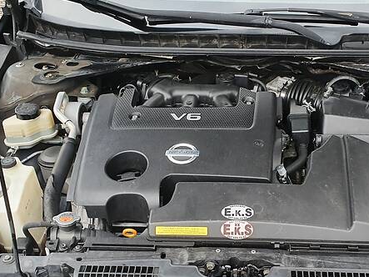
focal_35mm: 47
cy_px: 196
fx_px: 501
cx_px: 233
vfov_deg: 30.5
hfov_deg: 40.1
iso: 80
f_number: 2.4
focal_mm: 4.3
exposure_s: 1/60
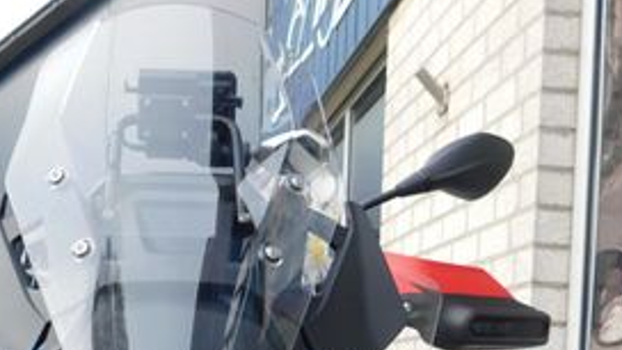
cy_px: 439
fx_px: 973
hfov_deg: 35.0
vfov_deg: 19.0
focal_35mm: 59
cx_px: 194
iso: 125
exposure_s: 1/400
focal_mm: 4
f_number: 3
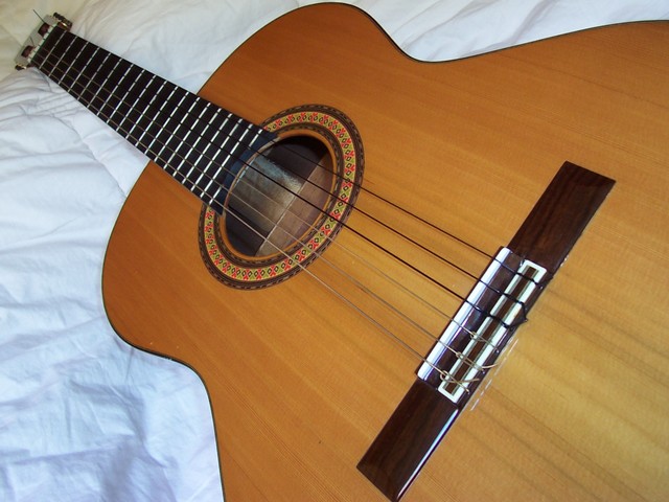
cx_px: 334
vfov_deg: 38.7
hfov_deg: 50.1
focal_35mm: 37
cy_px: 251
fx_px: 715
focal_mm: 5.6
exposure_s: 1/15
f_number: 2.8
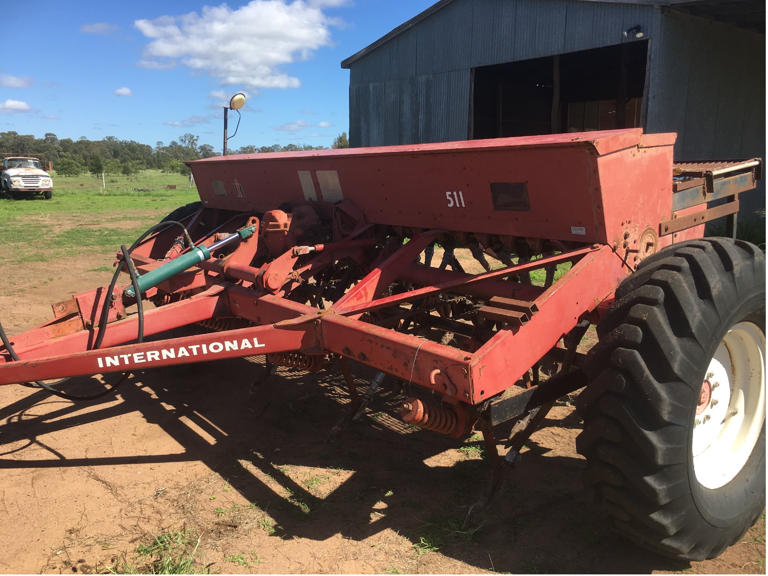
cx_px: 384
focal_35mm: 29
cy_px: 288
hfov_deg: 61.7
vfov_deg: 48.2
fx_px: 643
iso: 25
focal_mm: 4.15
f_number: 2.2
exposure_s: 1/962
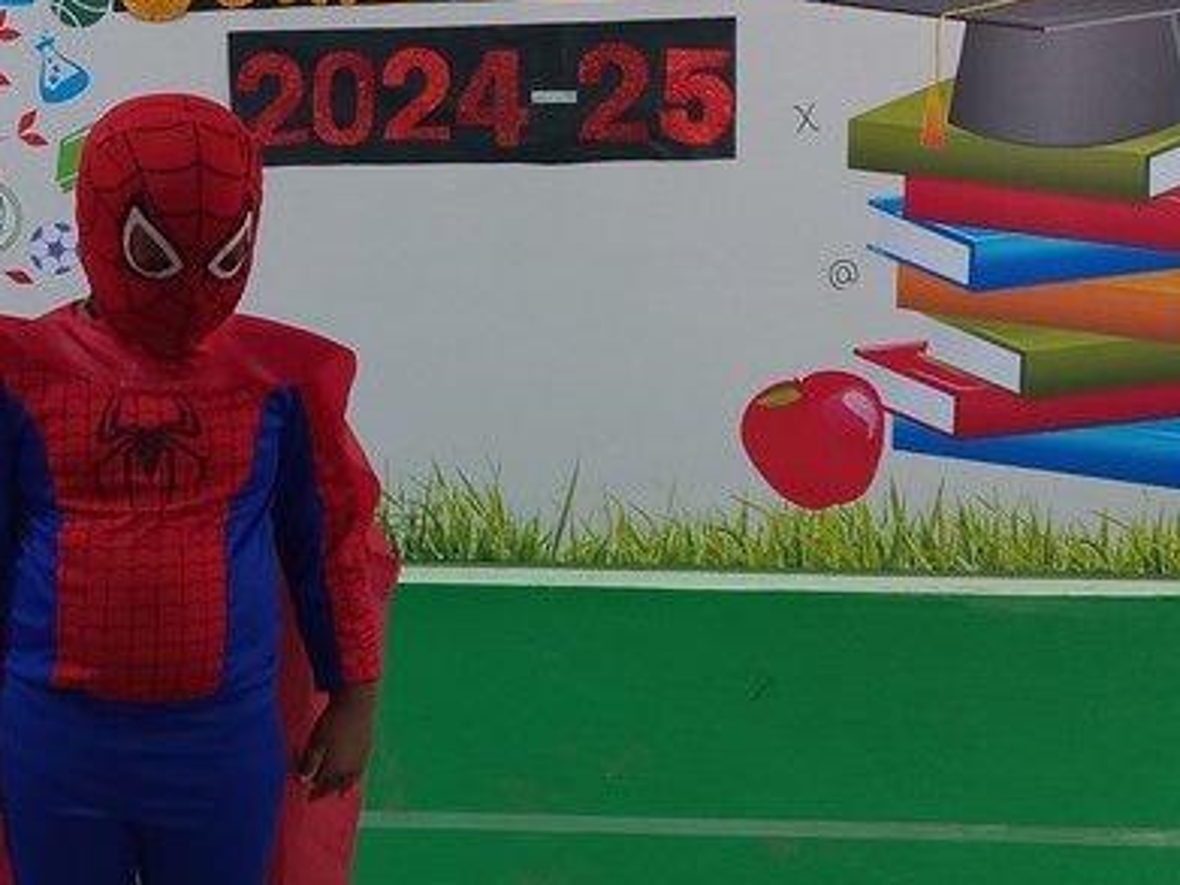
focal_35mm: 64
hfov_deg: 29.2
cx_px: 154
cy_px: 287
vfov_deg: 22.8
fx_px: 2181
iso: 200
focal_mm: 4.6
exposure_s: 1/50
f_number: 1.8
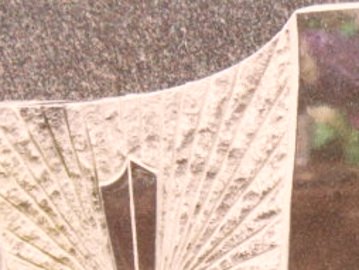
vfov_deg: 4.6
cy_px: 475
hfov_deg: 6.0
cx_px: 616
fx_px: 3343
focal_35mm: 322
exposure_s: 1/45
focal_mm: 13.2
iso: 240
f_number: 4.2
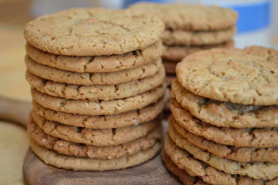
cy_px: 92
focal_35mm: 60
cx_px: 139
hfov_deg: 33.4
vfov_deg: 22.6
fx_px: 463
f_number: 3
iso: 400
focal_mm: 40
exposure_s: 1/60
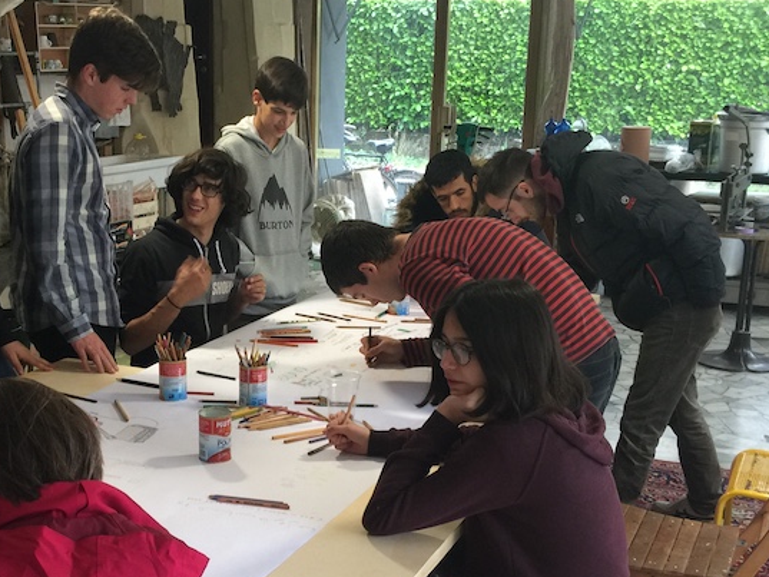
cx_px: 242
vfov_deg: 26.9
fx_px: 1200
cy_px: 379
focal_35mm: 54
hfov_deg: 35.1
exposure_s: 1/17
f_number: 2.2
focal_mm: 4.15
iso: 50
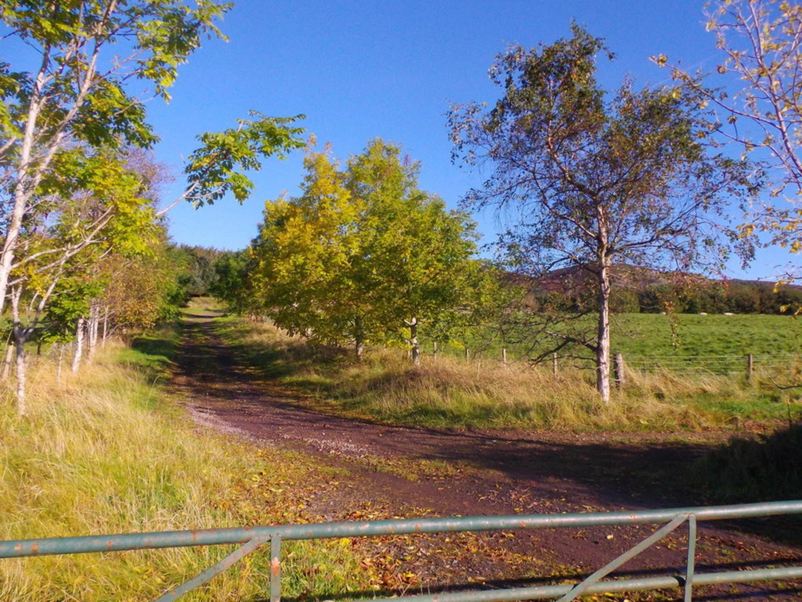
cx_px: 401
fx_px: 649
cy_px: 301
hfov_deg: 63.4
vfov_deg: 49.7
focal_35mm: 28
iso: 200
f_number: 3.1
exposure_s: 1/1250
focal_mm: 5
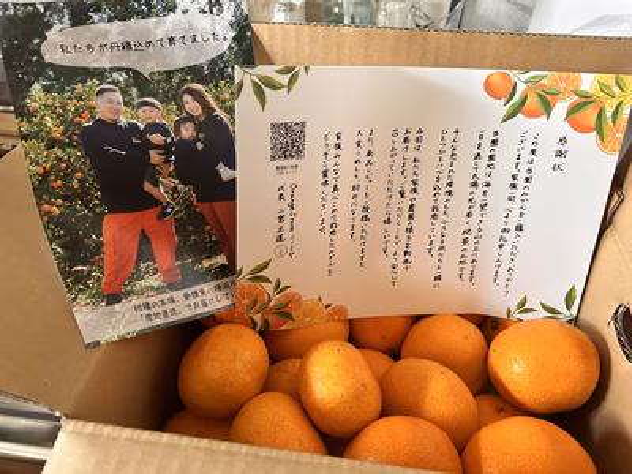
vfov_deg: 53.1
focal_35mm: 26
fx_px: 475
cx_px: 316
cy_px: 237
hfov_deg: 67.3
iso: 640
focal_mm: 5.7
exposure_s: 1/40
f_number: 1.5
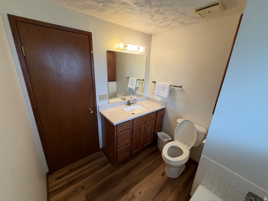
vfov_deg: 85.7
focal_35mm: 14
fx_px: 108
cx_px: 134
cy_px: 100
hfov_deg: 102.1
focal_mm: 2.22
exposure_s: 1/120
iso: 160
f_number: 2.2
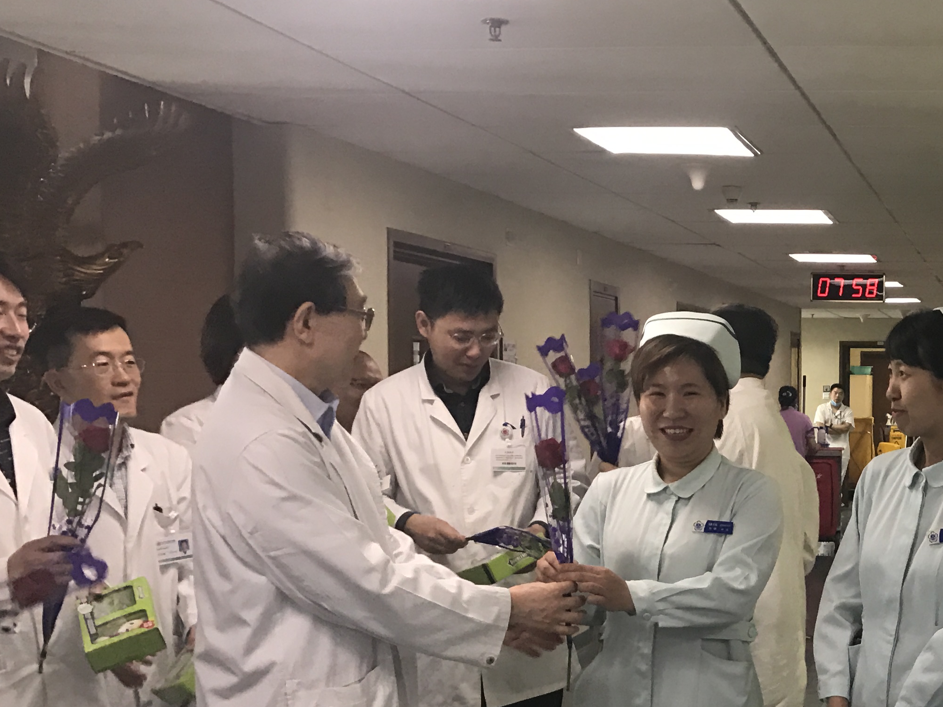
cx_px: 878
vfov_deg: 25.9
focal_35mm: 56
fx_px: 1526
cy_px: 506
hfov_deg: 32.4
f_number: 1.8
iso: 64
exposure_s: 1/17
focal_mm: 3.99
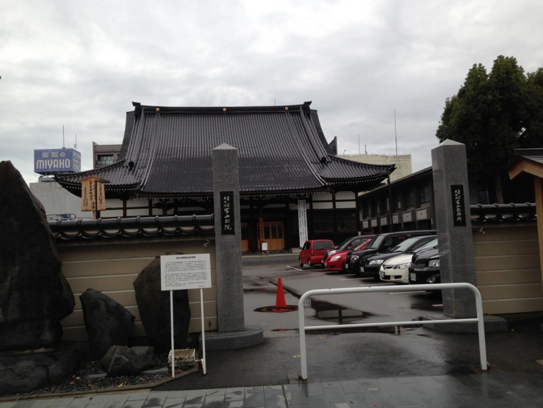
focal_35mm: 33
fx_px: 518
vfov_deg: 42.9
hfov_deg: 55.4
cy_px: 204
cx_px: 272
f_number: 2.4
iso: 50
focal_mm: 4.13
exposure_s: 1/369
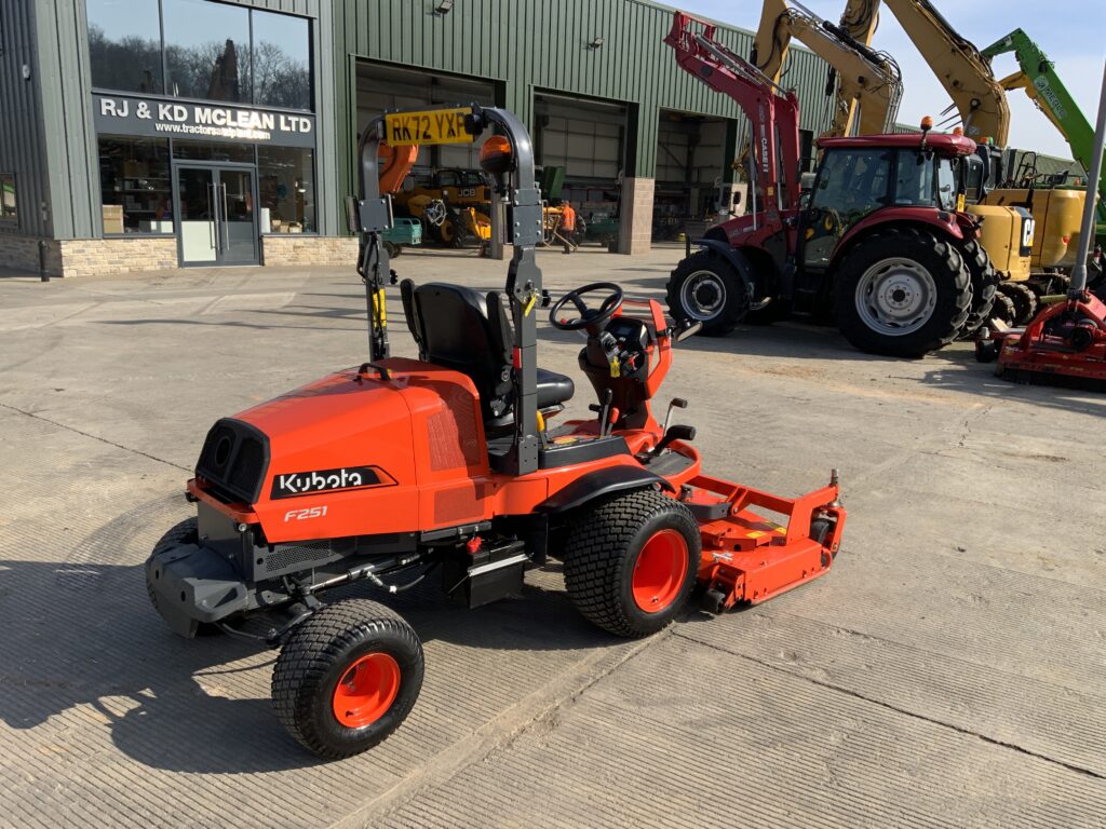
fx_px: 927
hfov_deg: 61.7
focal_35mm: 29
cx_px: 553
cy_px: 414
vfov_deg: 48.2
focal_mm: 3
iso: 16
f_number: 1.8
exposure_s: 1/1490
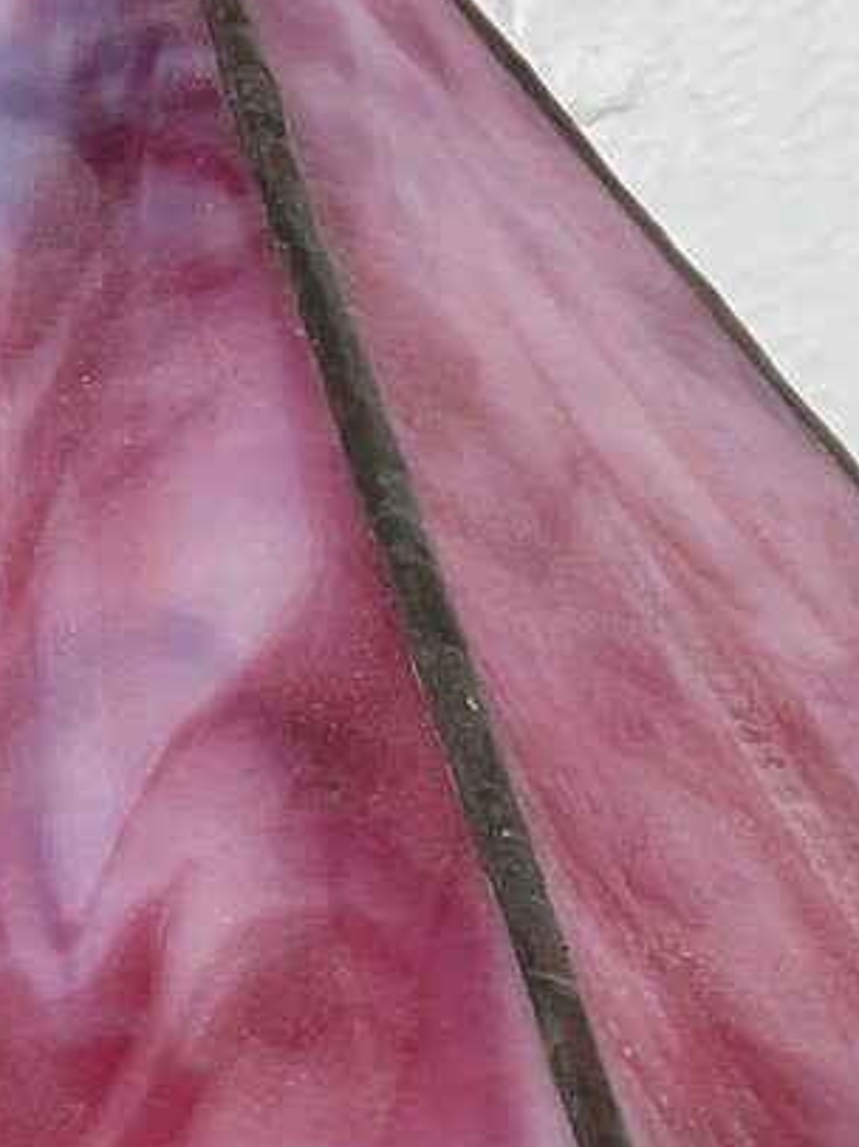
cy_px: 1898
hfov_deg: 10.3
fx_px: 4736
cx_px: 186
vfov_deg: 12.8
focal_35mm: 143
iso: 16
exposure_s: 1/122
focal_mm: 3
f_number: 1.8
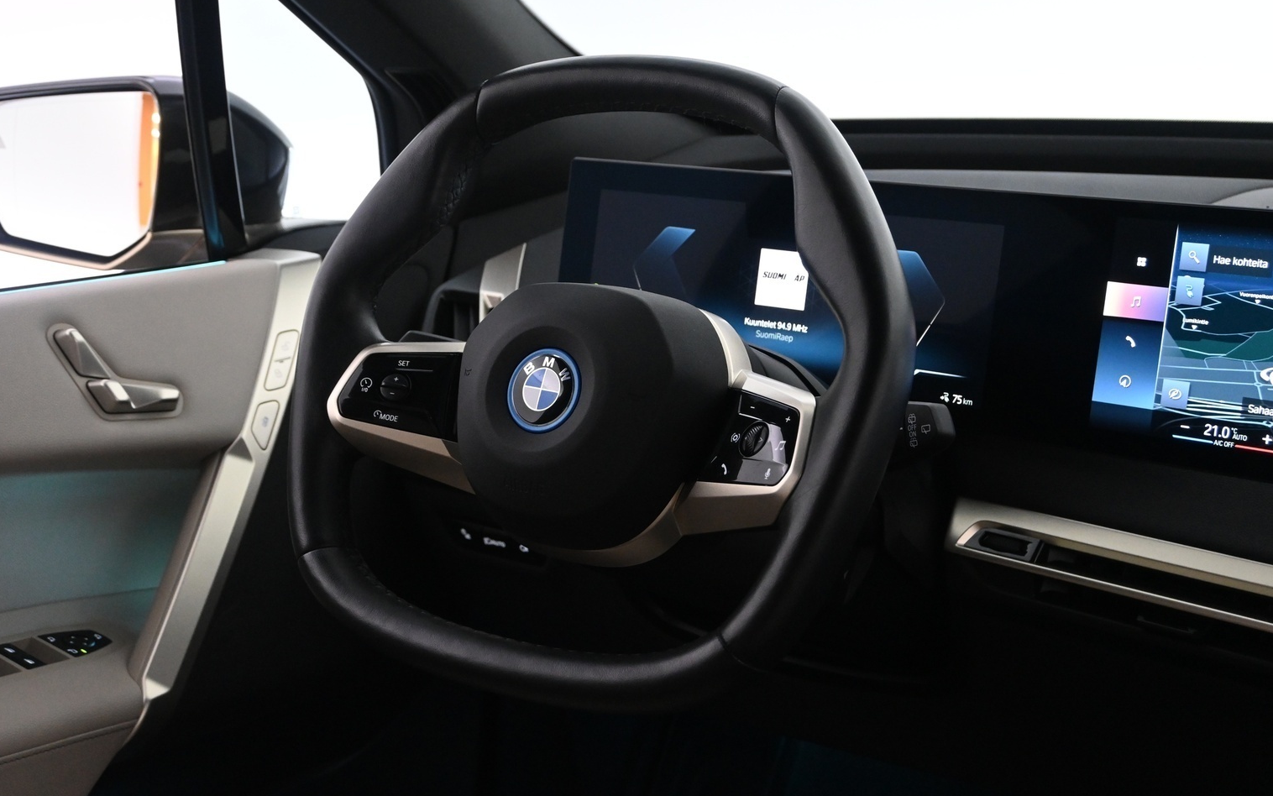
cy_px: 362
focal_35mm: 50
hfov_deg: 40.4
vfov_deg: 25.9
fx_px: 1729
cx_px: 596
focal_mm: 30.5
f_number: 4.8
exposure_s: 1/40
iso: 2500
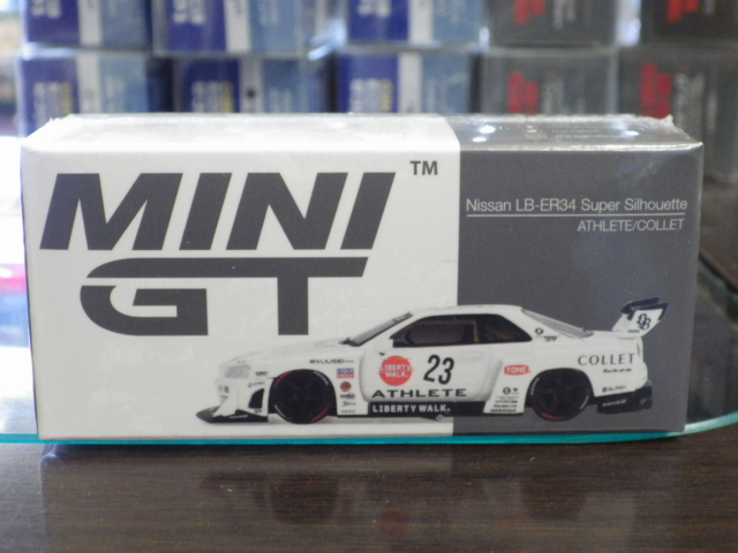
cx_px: 369
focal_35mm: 59
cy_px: 276
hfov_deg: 32.7
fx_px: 1258
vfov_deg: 24.8
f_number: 4
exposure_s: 1/40
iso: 800
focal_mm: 10.7
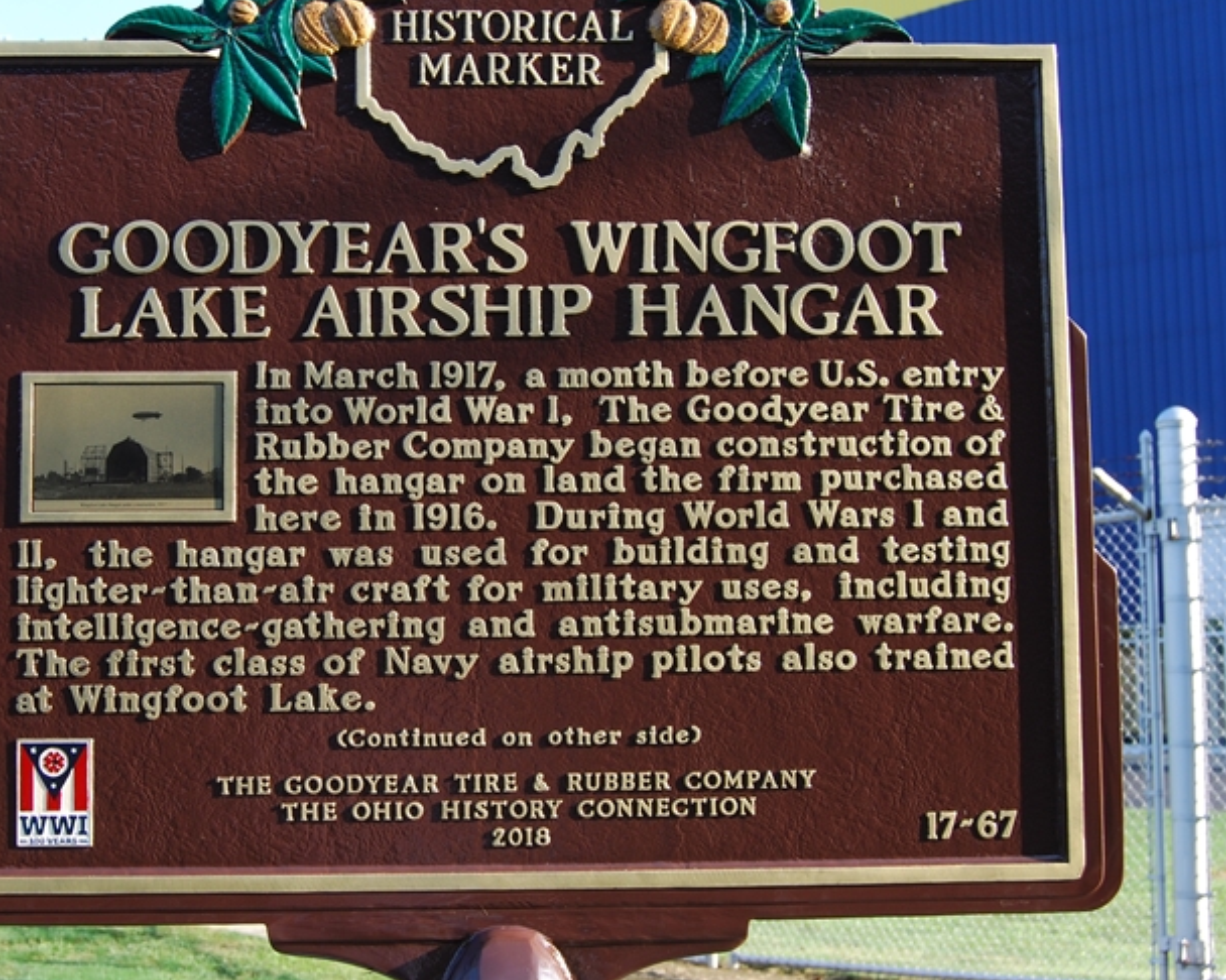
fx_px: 2068
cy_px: 457
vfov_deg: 26.7
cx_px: 446
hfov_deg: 32.8
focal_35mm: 57
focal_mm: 24
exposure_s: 1/125
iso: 140
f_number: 5.6
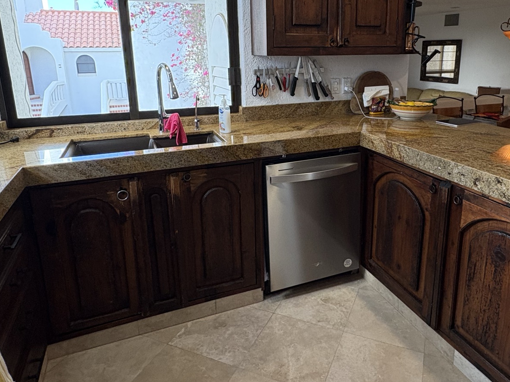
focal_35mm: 26
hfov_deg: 66.9
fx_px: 383
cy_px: 142
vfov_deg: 52.4
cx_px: 295
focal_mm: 2.22
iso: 320
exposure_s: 1/120
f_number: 2.2
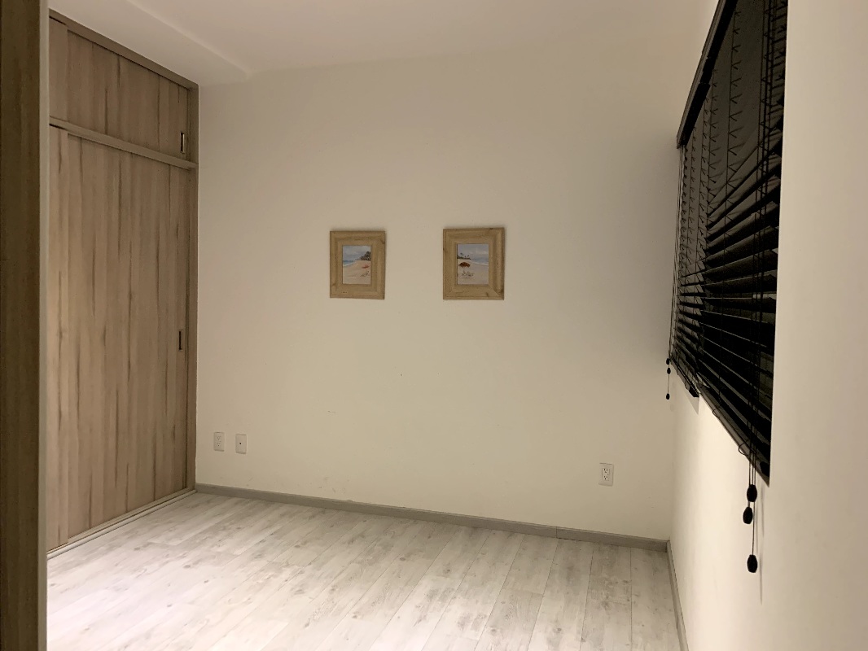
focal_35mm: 26
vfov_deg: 53.1
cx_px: 434
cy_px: 326
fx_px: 652
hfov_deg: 67.3
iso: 400
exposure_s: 1/59
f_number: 1.8
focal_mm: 4.25
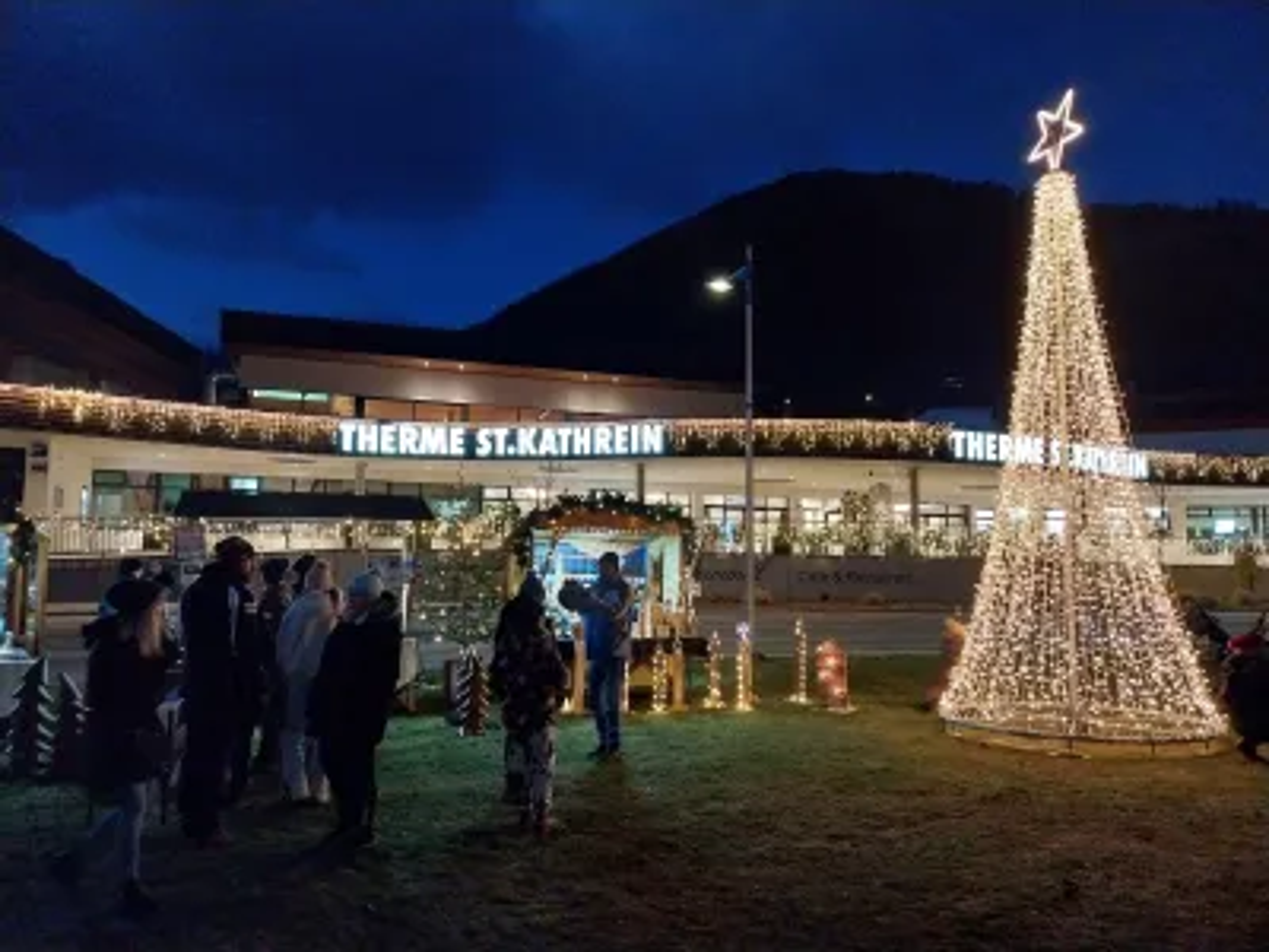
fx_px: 953
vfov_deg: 53.1
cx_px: 634
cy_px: 476
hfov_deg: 67.3
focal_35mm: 26
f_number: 1.8
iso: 500
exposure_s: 1/25
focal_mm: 4
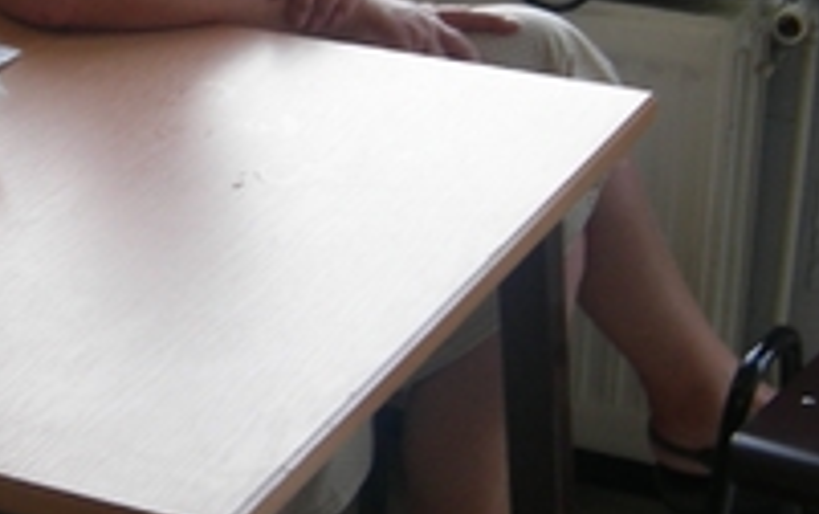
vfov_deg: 11.4
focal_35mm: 114
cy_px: 45
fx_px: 2547
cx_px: 45
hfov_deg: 17.9
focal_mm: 7.5
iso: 64
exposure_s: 1/61.8
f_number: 3.4
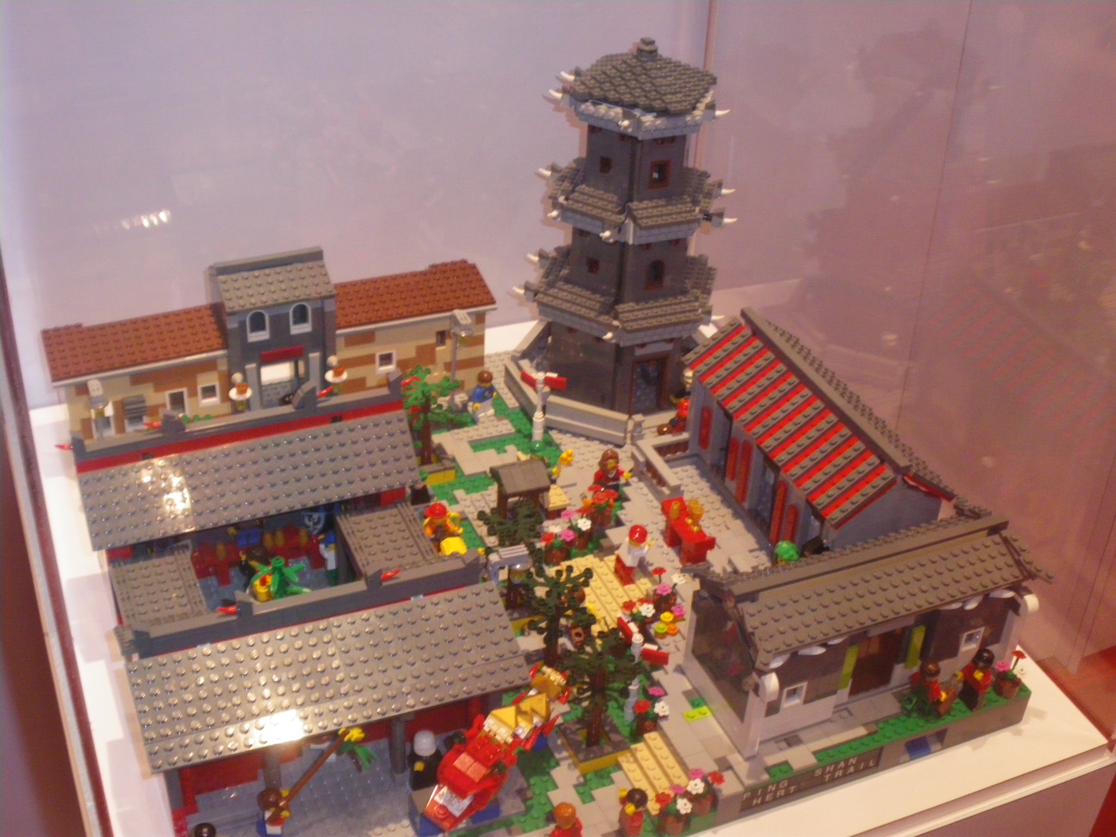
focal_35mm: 42
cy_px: 418
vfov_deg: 34.3
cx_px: 558
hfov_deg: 44.8
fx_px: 1354
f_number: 4
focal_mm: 7.5
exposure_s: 1/50
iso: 400
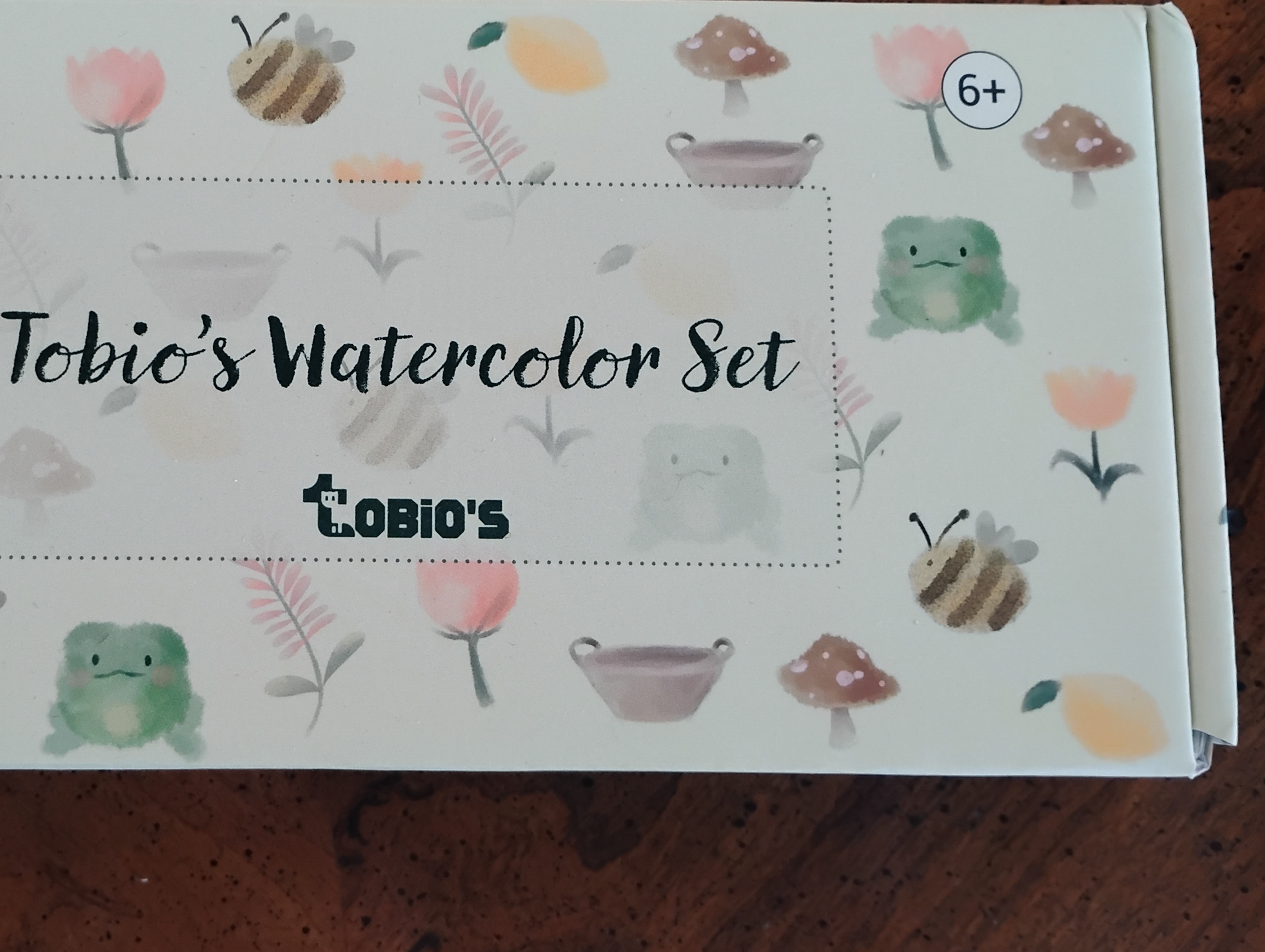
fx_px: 1500
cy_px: 381
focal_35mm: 41
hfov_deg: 44.5
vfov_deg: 35.1
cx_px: 354
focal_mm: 4.26
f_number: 1.8
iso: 1078
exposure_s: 1/60
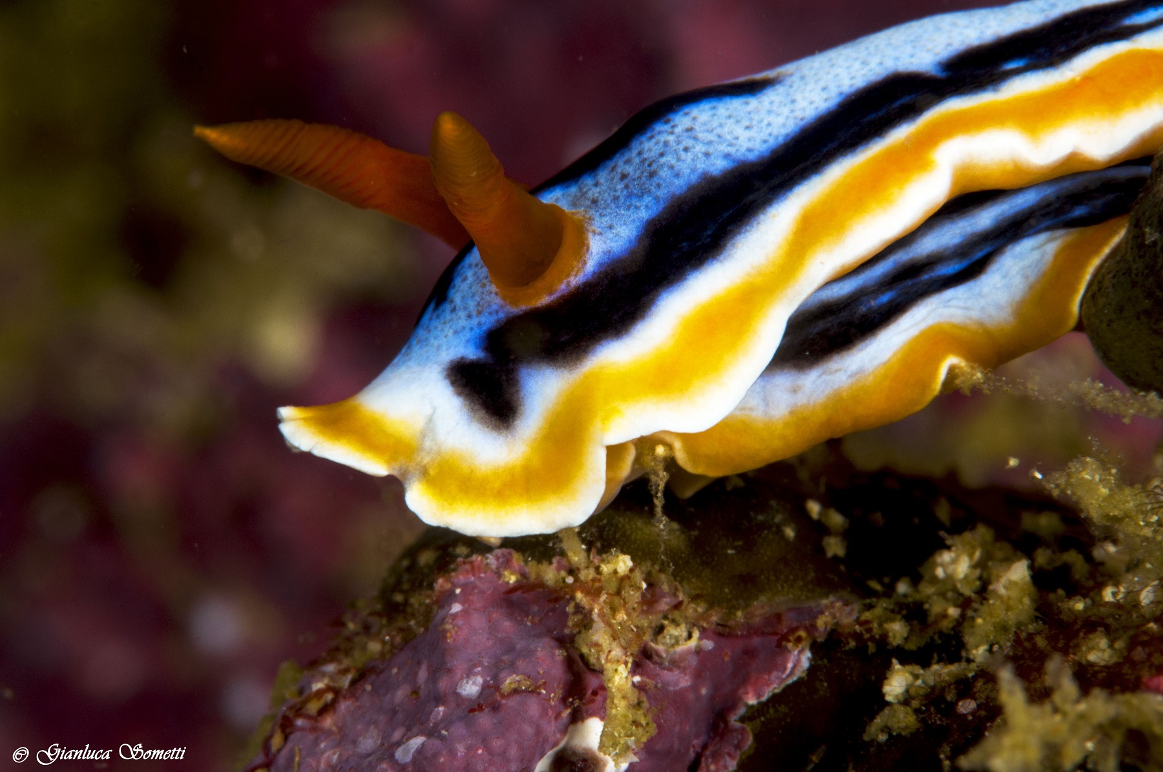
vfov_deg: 8.7
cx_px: 582
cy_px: 386
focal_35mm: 158
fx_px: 5081
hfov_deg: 13.1
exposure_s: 1/200
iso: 200
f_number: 32
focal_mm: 105
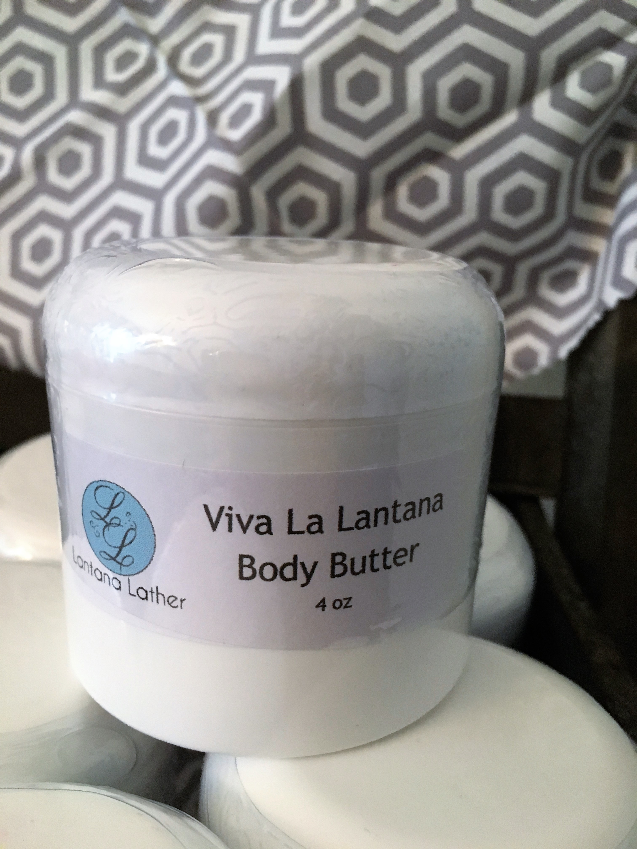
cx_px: 318
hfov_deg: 48.2
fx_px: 712
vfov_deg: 61.7
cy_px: 424
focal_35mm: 29
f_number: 2.2
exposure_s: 1/30
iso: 200
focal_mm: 4.15
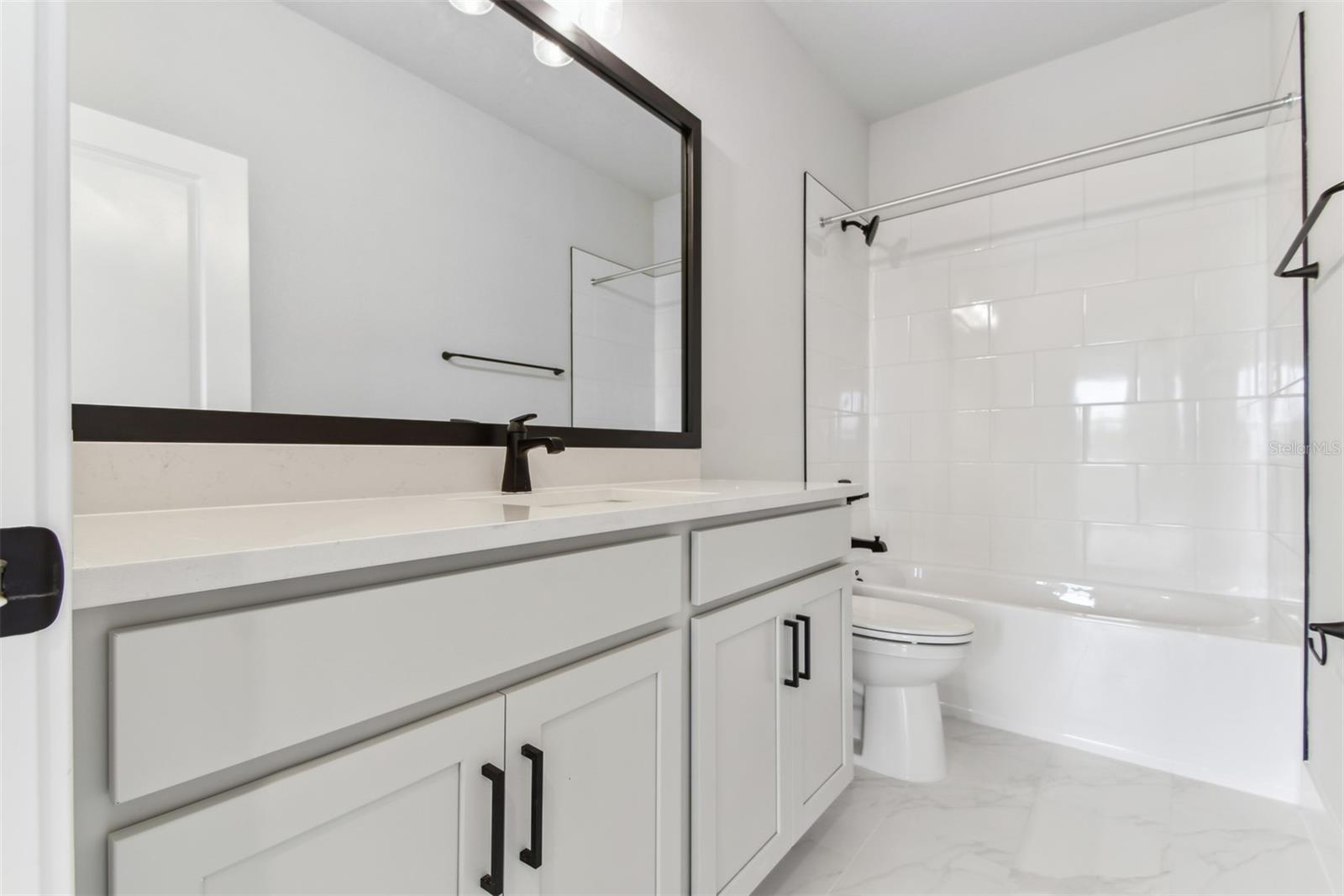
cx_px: 672
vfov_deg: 77.3
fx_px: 560
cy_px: 448
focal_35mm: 15
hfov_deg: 100.4
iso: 100
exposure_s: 1/13
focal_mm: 10
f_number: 7.1
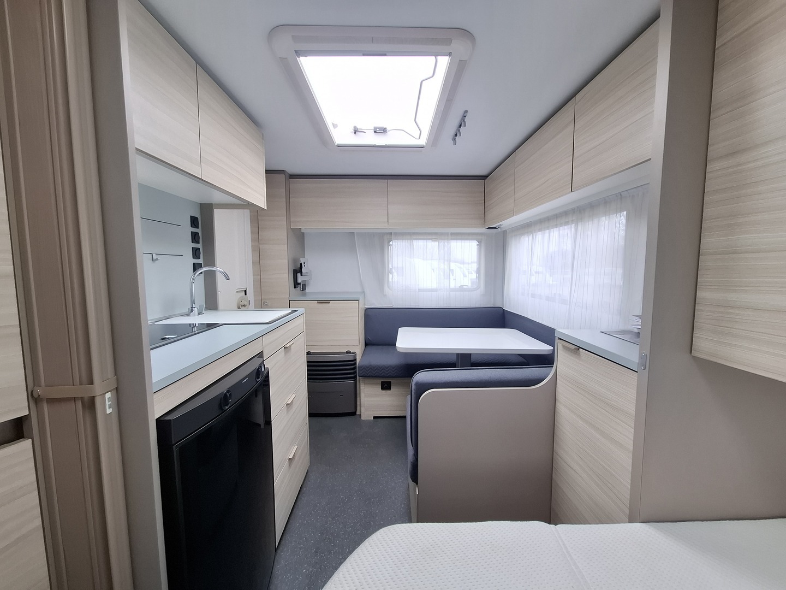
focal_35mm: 13
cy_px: 295
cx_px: 393
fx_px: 295
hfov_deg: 106.2
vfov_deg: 89.9
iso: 64
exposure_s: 1/50
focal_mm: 1.74
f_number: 2.2
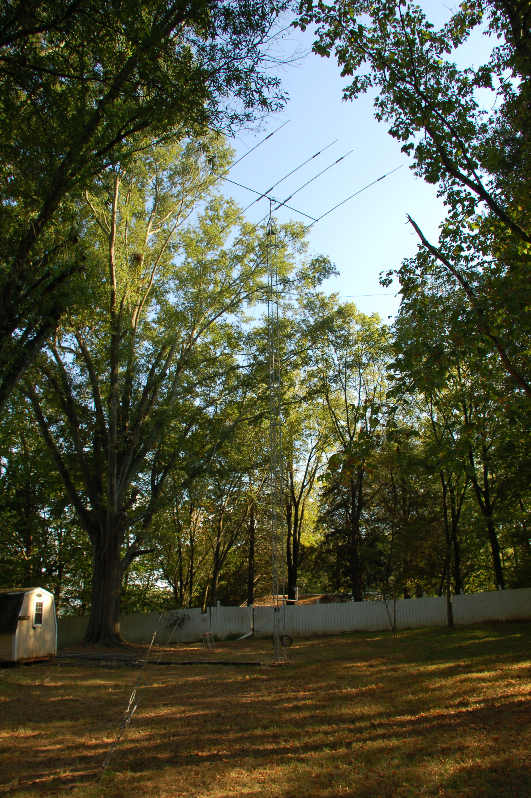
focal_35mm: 30
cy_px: 399
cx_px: 266
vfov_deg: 62.0
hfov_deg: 43.5
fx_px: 665
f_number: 6.3
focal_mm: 20
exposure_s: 1/160
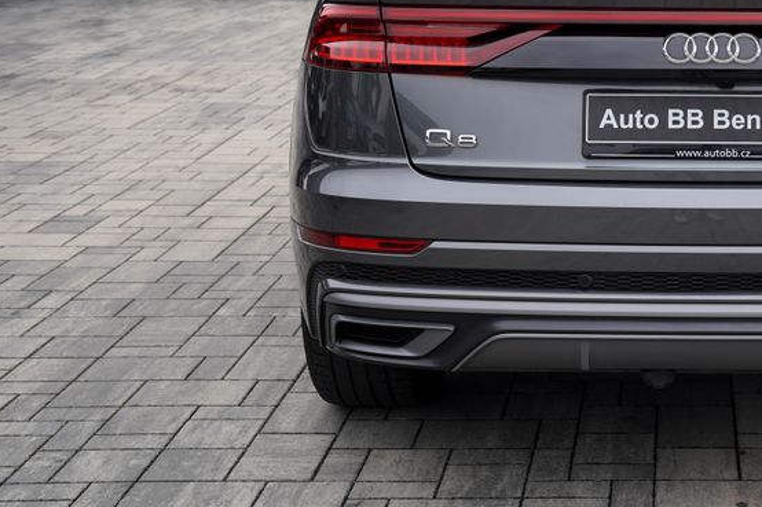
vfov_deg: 18.3
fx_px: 1566
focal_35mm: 74
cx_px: 684
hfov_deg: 26.5
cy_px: 120
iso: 100
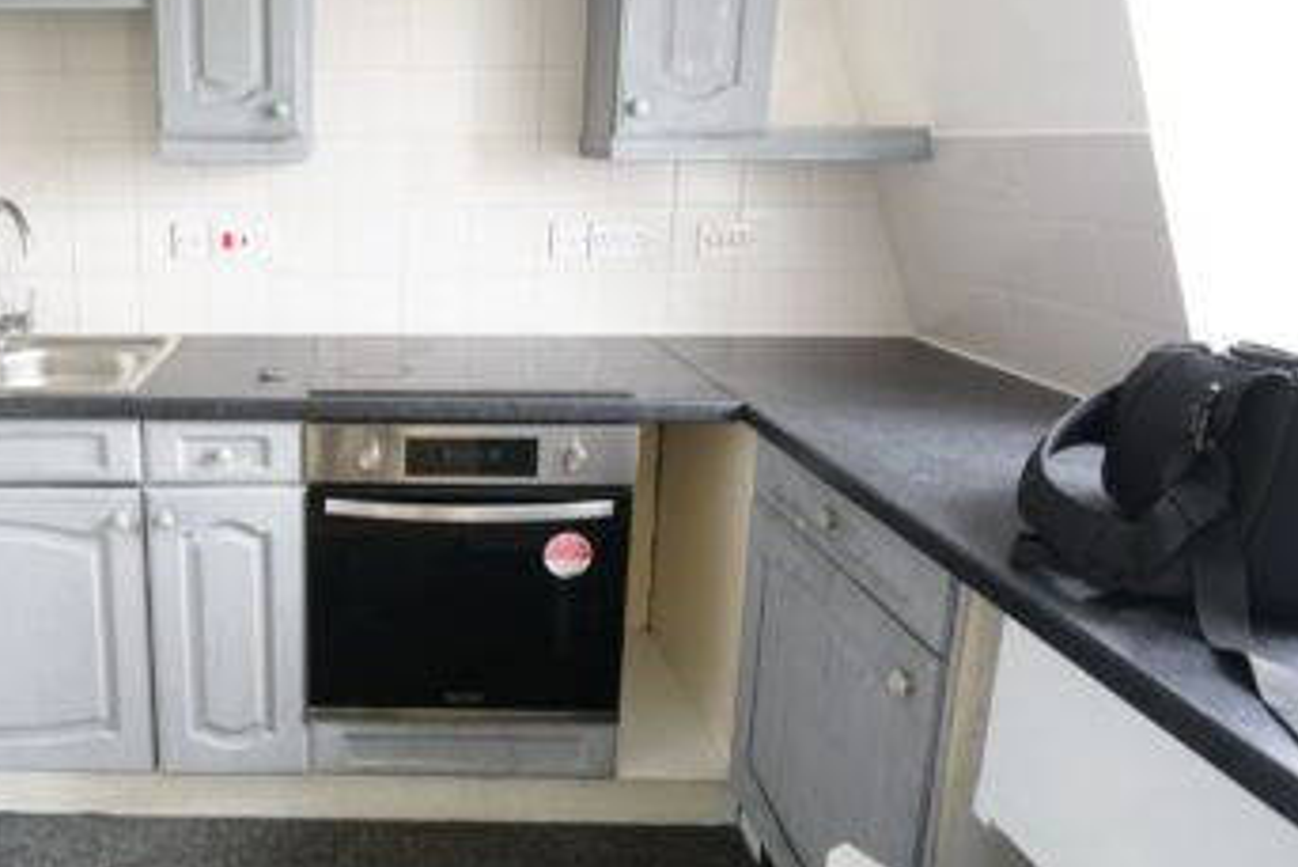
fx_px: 1010
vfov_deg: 46.3
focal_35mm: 28
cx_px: 318
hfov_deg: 61.6
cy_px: 363
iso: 400
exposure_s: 1/6
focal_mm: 16
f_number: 5
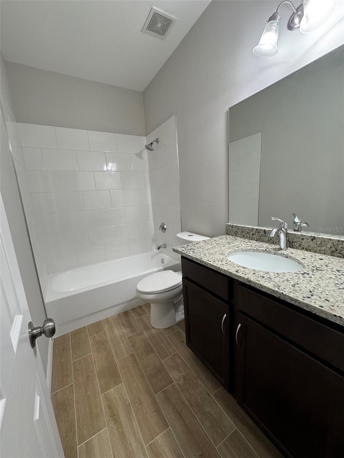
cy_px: 229
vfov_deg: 102.1
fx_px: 186
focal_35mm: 14
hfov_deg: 85.7
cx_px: 172
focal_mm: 2.22
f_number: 2.2
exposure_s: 1/120
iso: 250
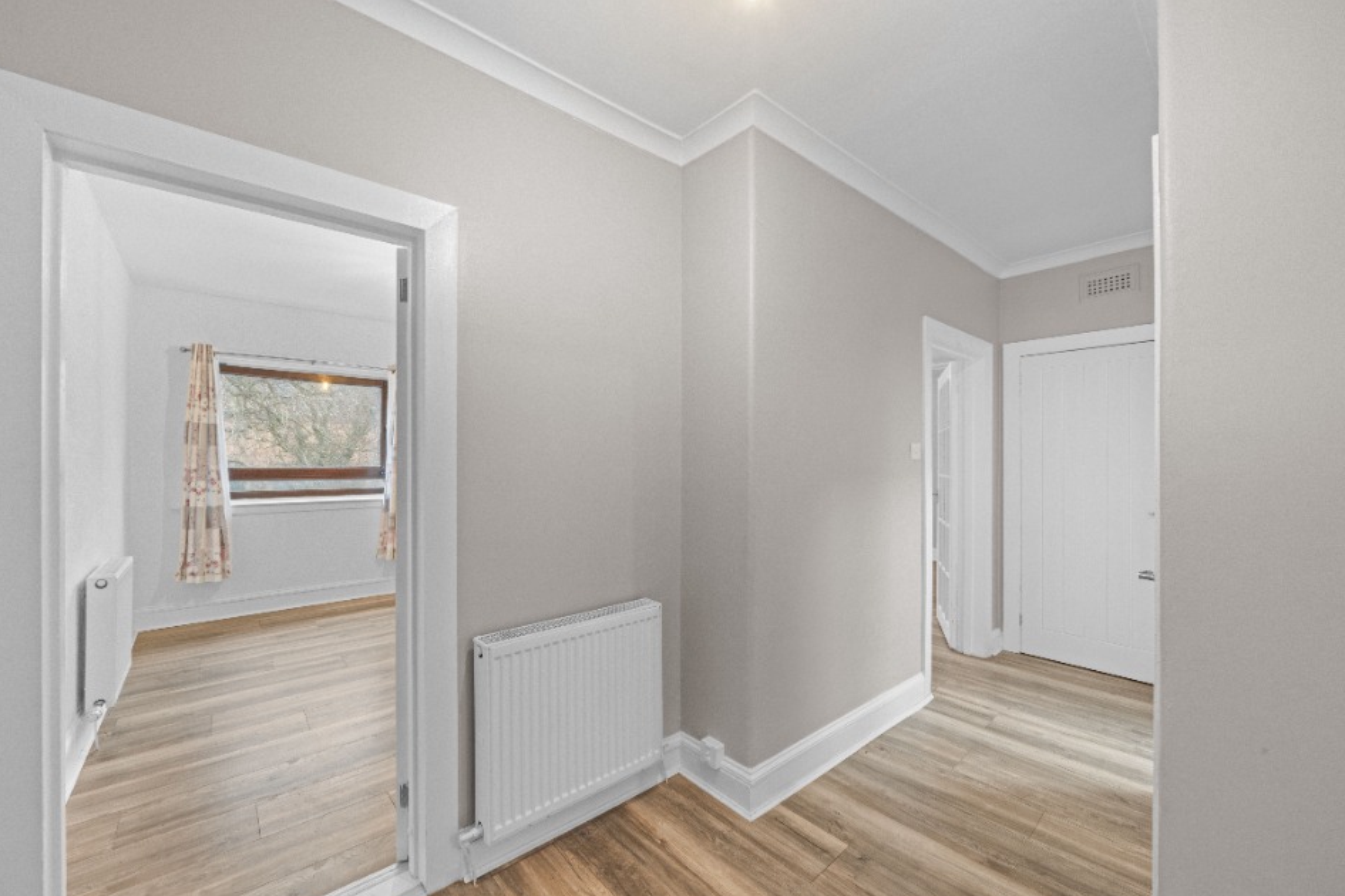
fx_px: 486
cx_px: 642
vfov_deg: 85.4
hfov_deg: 108.3
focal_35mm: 13
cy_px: 462
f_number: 11
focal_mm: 12
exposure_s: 2.5
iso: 1000
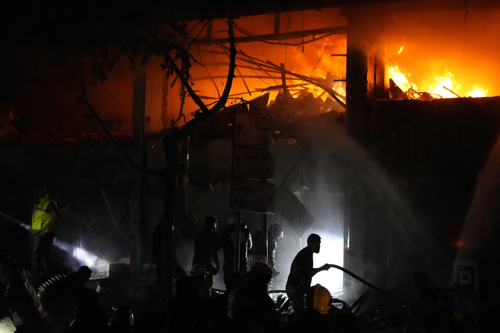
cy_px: 166
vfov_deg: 19.4
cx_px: 250
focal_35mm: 70
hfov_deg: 28.8
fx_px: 972
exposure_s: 1/320
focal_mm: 70
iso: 12800
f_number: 2.8
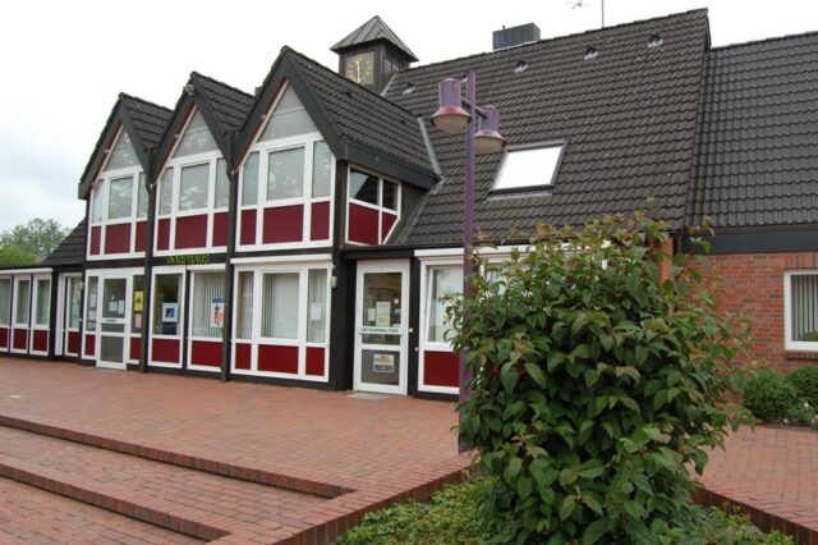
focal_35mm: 27
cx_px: 409
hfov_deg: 67.4
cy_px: 272
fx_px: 613
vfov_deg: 47.9
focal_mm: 18
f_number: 6.3
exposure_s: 1/160
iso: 200
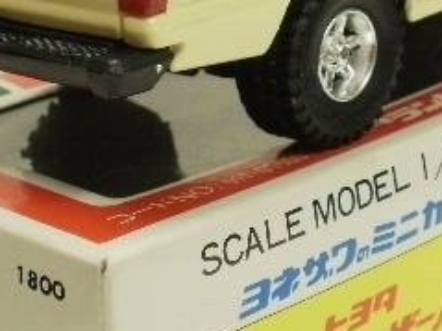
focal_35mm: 118
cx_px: 246
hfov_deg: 16.7
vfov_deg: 12.3
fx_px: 1506
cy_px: -30
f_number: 4
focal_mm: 7.7
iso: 125
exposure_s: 1/15
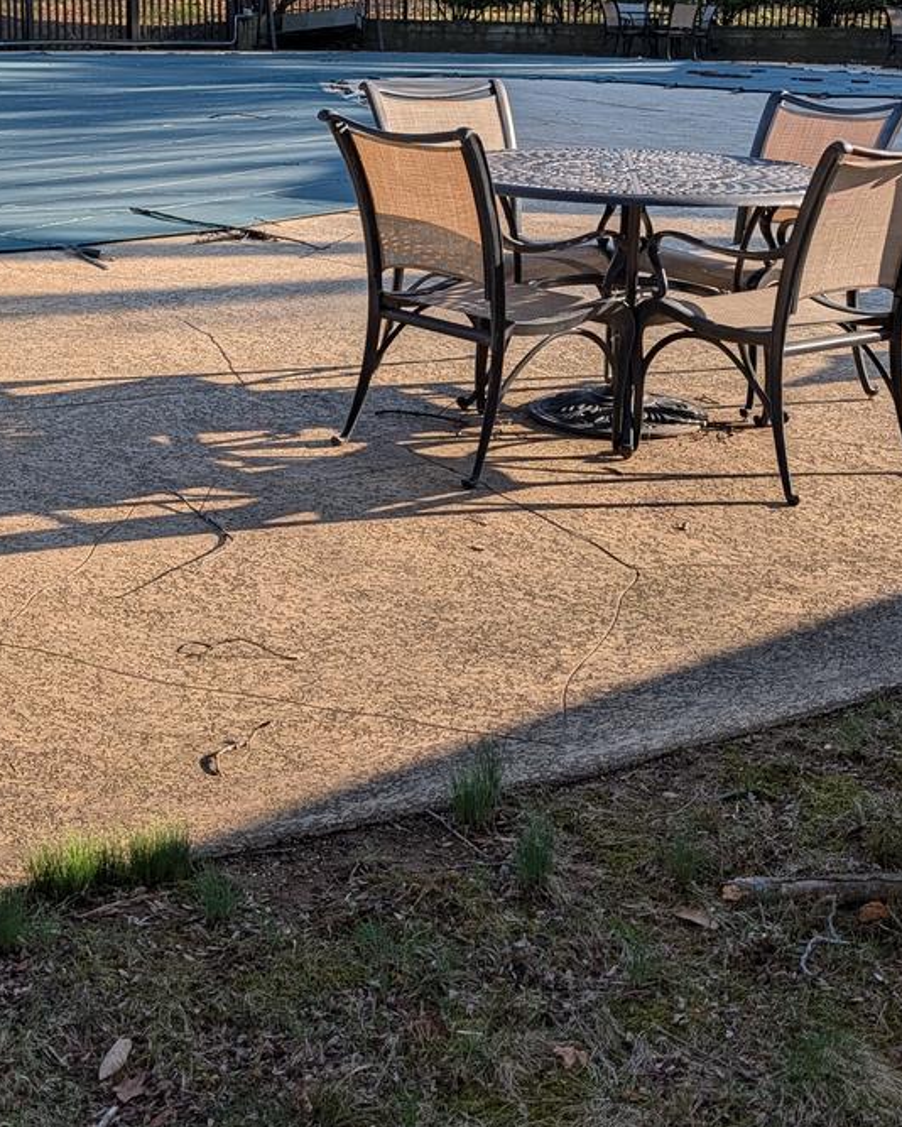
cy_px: 323
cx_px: 424
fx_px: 1801
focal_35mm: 54
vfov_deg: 34.2
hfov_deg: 28.1
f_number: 1.68
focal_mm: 6.9
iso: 20
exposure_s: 1/563
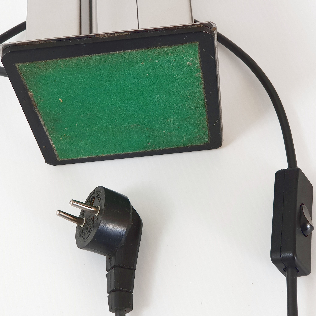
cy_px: 157
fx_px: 640
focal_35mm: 62
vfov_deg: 27.7
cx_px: 178
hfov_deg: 27.7
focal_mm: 6
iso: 64
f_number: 2.4
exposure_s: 1/33
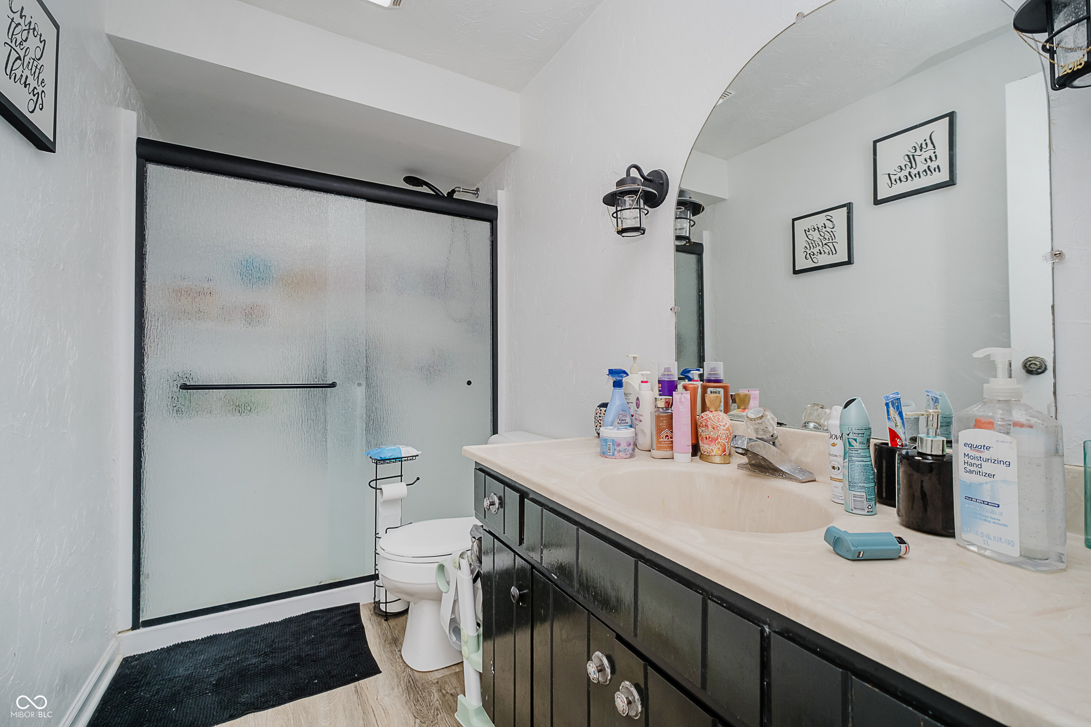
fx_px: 455
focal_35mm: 15
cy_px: 364
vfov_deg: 77.3
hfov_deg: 100.4
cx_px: 546
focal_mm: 10
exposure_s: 1/60
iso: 500
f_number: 4
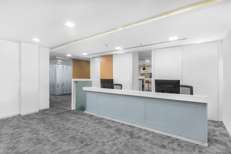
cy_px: 79
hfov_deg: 90.0
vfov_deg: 67.3
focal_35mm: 18
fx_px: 115
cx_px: 110
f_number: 11
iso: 800
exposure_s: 1/8
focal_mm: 17
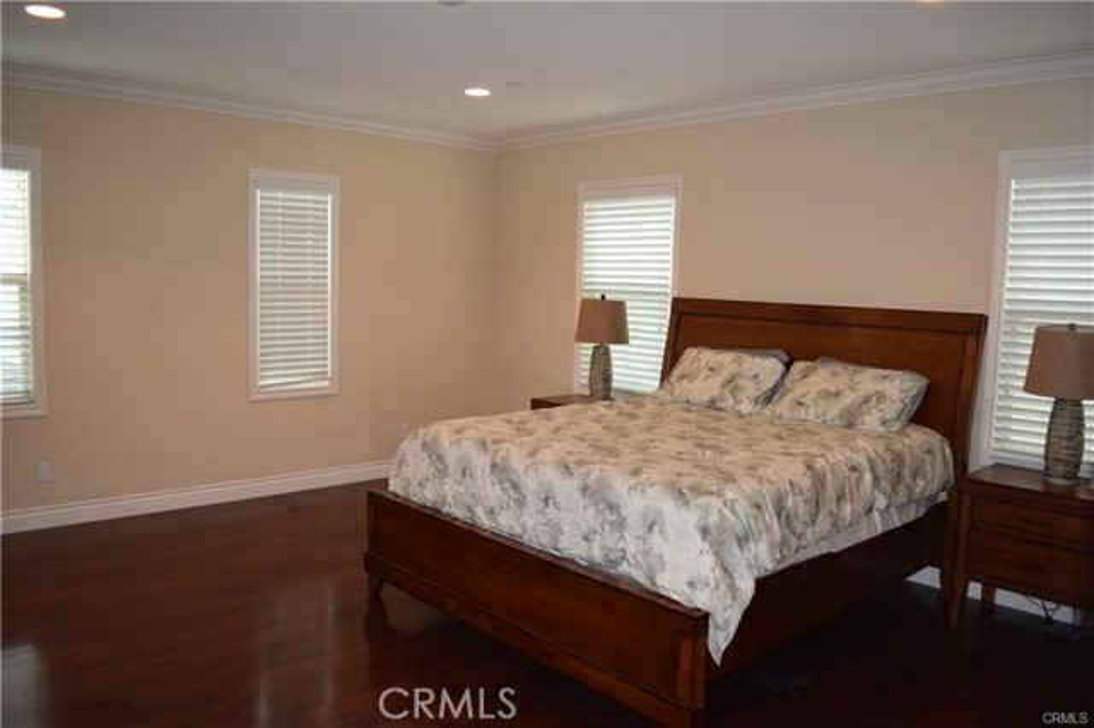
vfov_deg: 47.9
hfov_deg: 67.4
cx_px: 547
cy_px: 364
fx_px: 820
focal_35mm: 27
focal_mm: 18
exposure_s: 1/60
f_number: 3.5
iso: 800
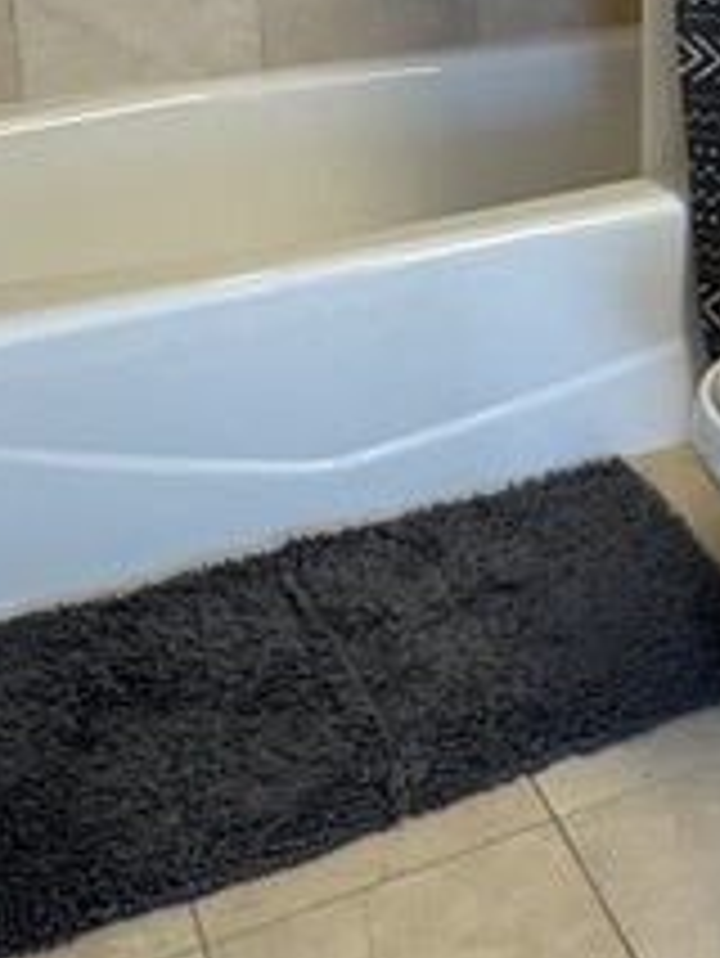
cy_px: 4
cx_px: 1148
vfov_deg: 26.0
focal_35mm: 71
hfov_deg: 18.0
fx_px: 1967
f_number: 2.2
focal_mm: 2.22
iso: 200
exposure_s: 1/120
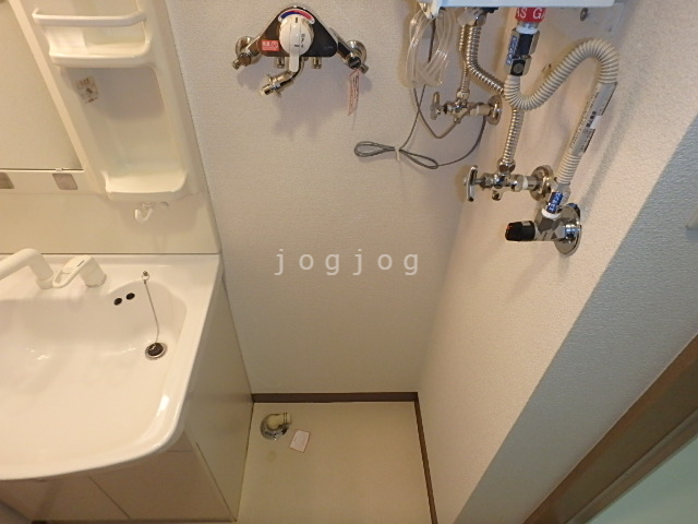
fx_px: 423
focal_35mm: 21
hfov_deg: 79.0
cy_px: 262
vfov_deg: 63.4
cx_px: 349
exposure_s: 1/30
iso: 400
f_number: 3.5
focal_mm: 3.7
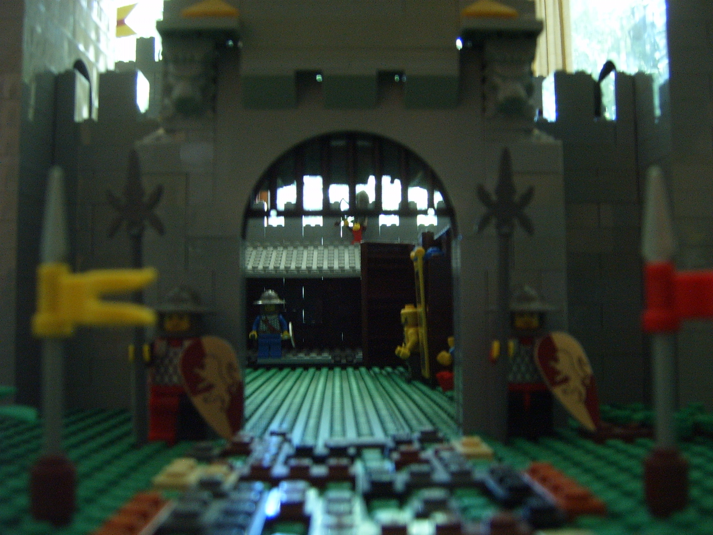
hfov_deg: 50.1
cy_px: 268
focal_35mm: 37
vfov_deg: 38.7
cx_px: 356
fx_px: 762
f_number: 2.9
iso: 141
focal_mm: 6.2
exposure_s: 1/2
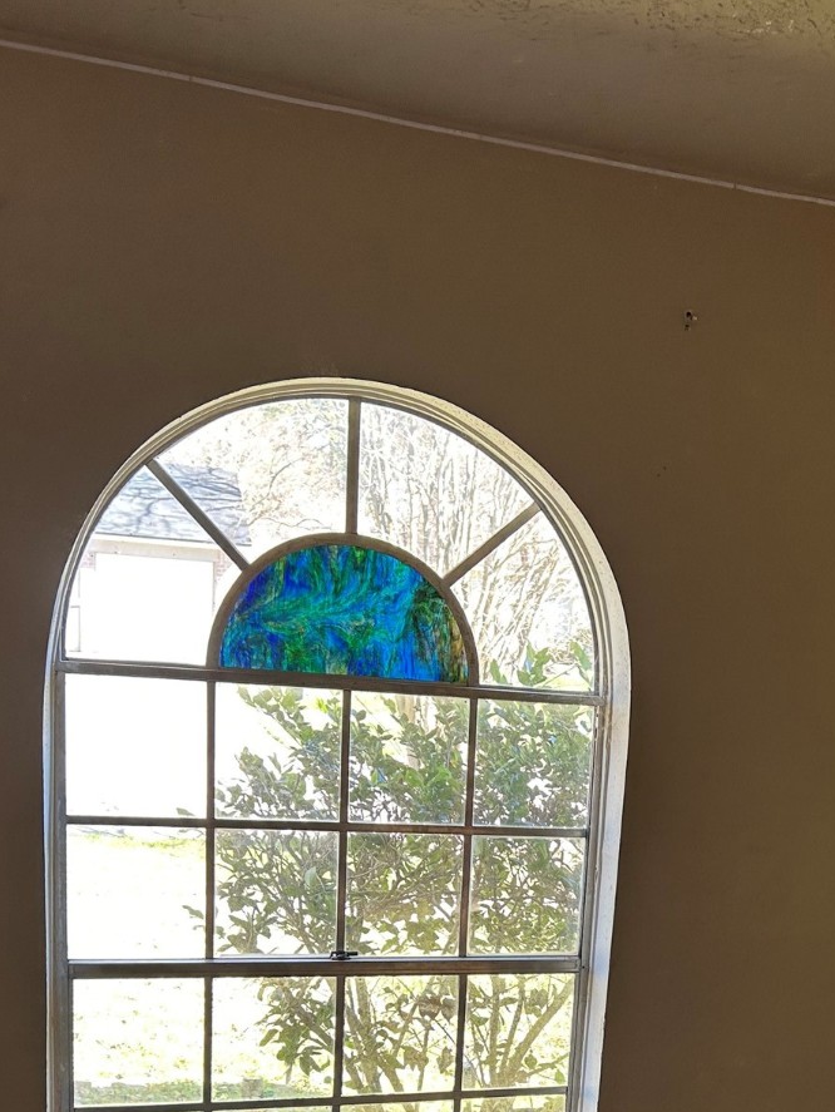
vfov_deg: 39.8
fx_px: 1446
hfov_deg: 31.4
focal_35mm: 45
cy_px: 943
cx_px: 661
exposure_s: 1/121
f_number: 1.5
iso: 50
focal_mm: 5.7
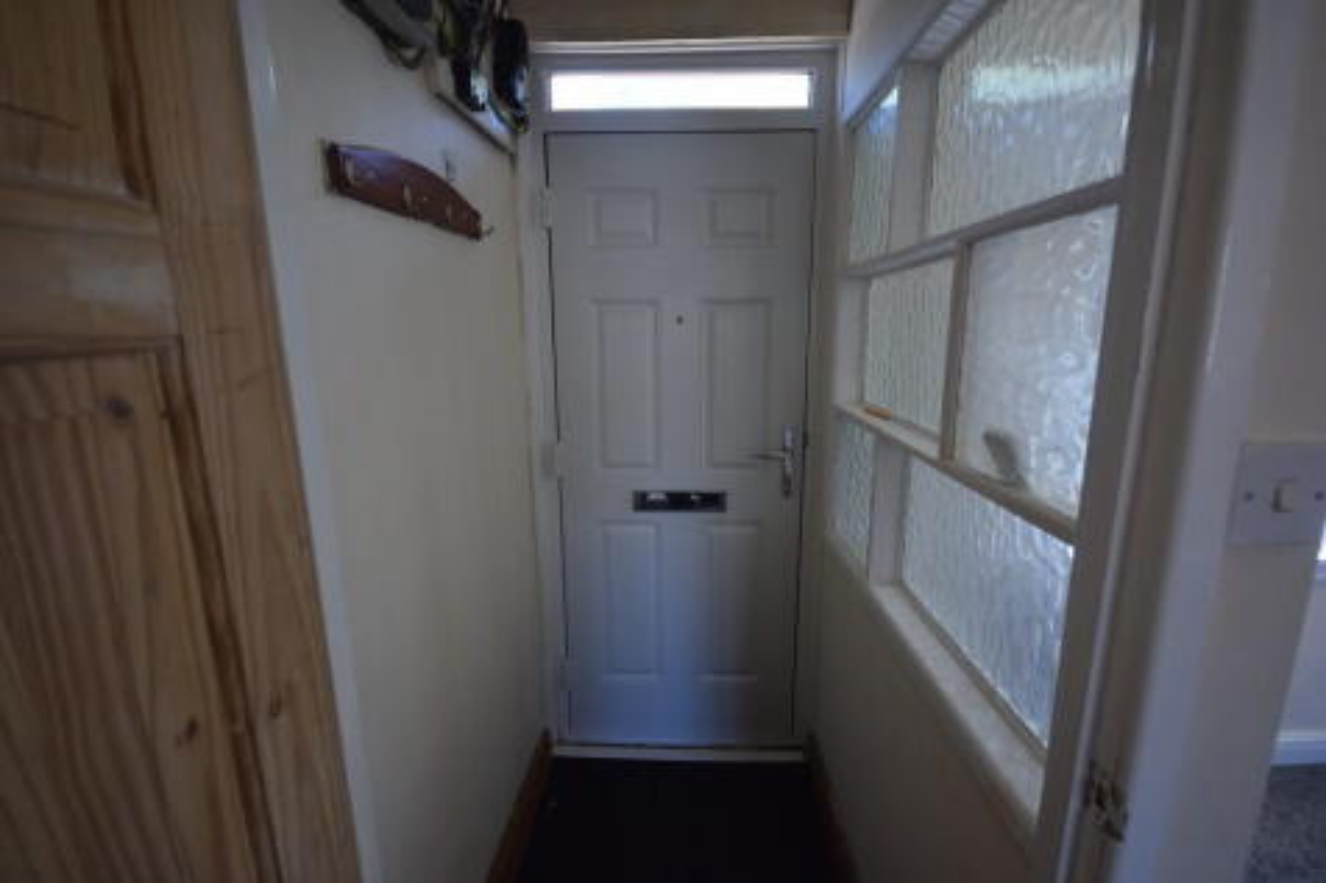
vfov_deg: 77.3
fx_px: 552
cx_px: 663
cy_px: 442
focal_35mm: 15
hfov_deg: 100.4
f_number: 4
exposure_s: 1/60
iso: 400
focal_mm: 10
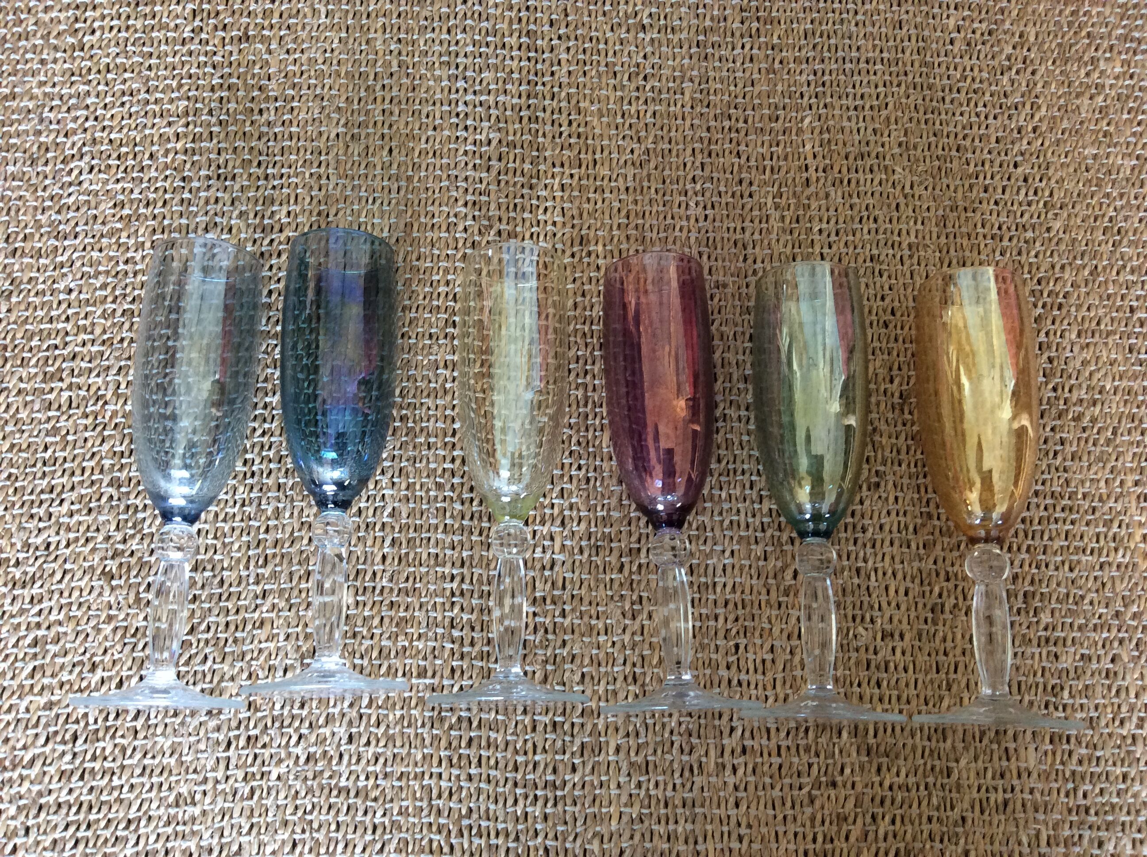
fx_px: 1059
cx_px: 574
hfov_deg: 56.9
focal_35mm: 32
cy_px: 428
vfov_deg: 44.1
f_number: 2.4
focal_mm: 3.3
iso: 100
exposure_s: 1/25
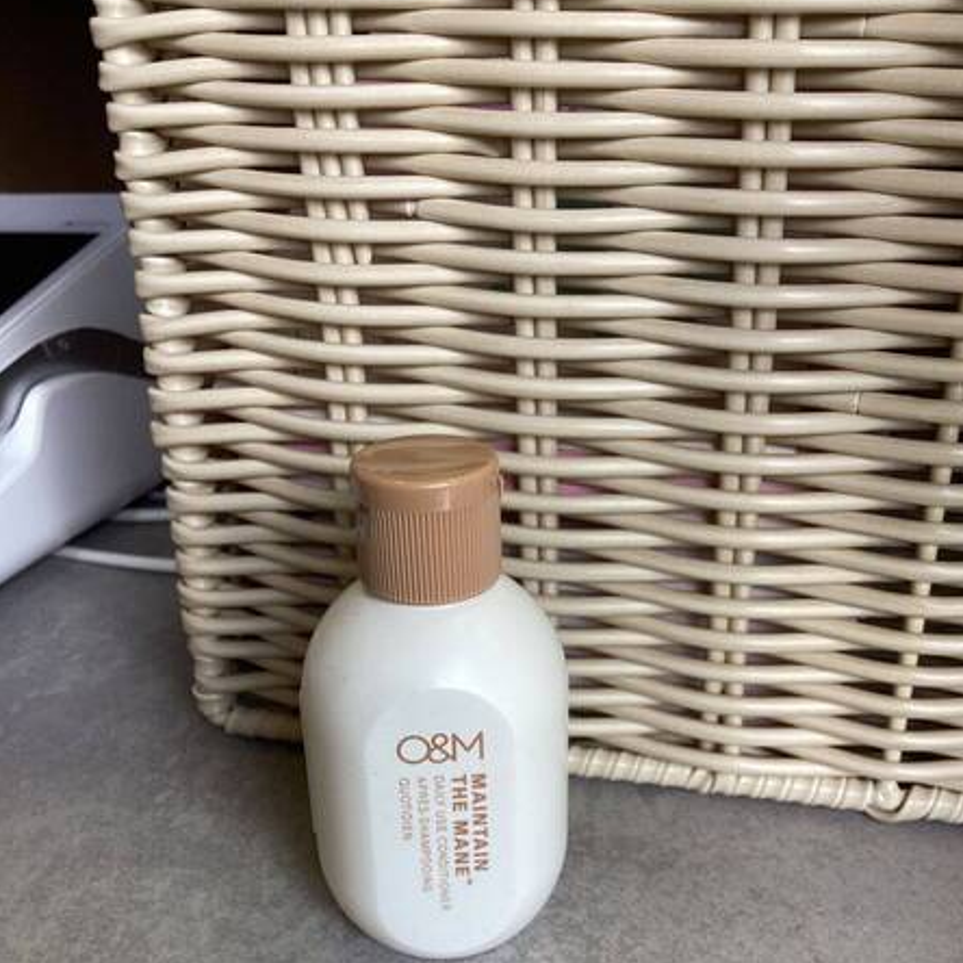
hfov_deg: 44.9
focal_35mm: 37
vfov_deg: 44.5
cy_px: 616
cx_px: 484
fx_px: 1165
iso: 64
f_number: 2.4
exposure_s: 1/100
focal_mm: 3.3
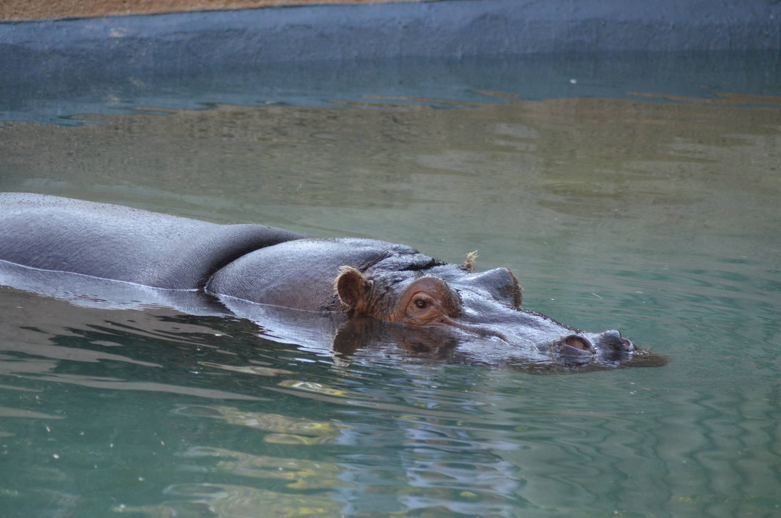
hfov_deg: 6.9
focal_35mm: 300
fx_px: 6495
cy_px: 259
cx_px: 390
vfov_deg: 4.6
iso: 1100
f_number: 4.8
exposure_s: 1/500
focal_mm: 200
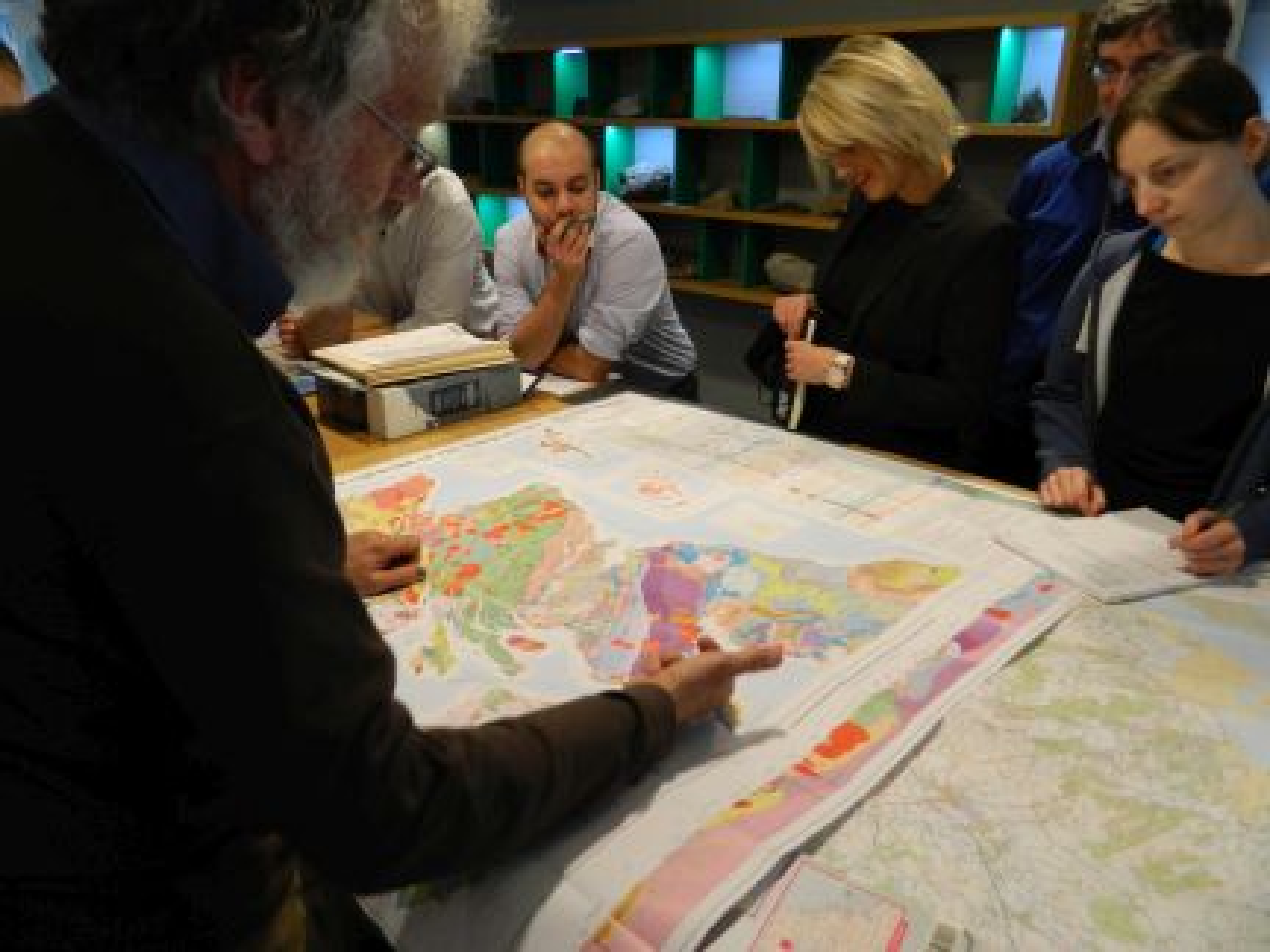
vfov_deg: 54.9
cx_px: 635
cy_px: 476
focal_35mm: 25
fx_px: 917
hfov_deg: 69.4
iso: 160
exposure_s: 1/30
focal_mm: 4.5
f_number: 3.1
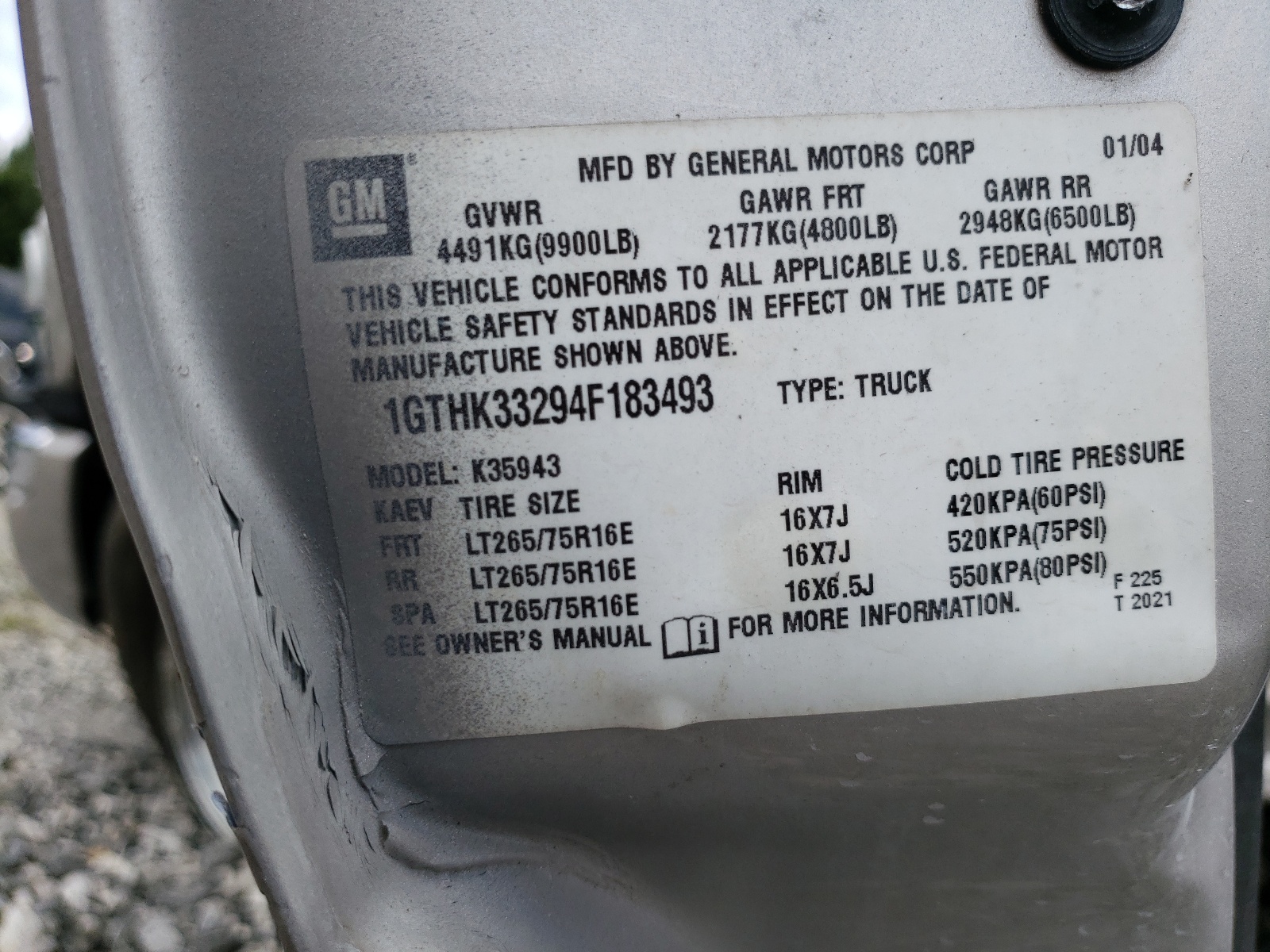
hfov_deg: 67.3
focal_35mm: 26
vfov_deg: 53.1
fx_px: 954
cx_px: 635
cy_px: 476
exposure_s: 1/2000
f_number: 1.5
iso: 50
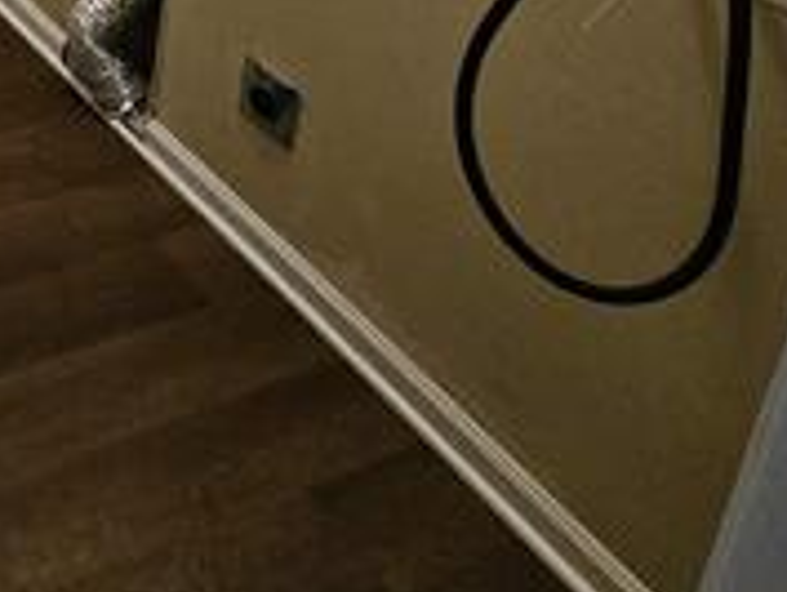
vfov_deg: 24.2
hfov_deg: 30.8
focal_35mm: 47
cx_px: -258
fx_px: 1069
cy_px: -298
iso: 640
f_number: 2.2
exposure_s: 1/24
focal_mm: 2.2
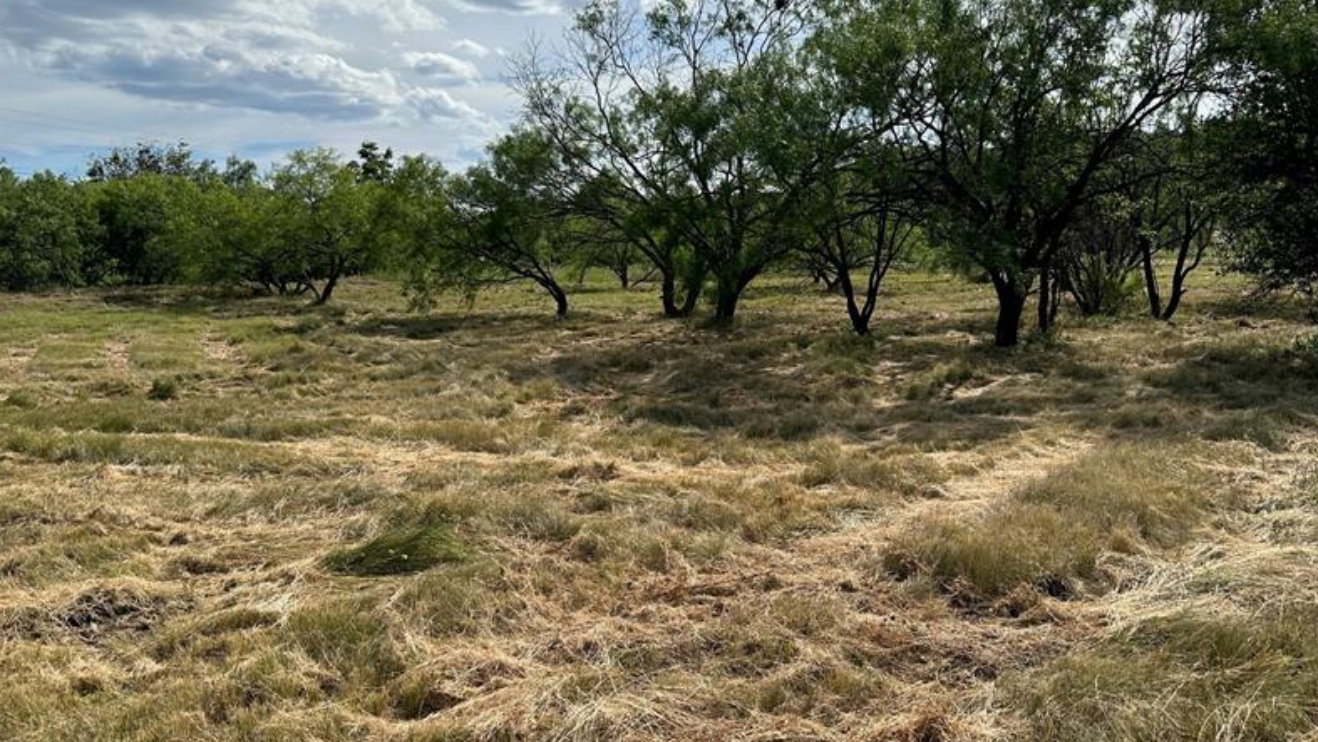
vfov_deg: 34.7
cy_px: 374
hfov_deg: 57.9
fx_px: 1188
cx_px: 735
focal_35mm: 34
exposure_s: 1/6623
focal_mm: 6.86
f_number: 1.78
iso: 80
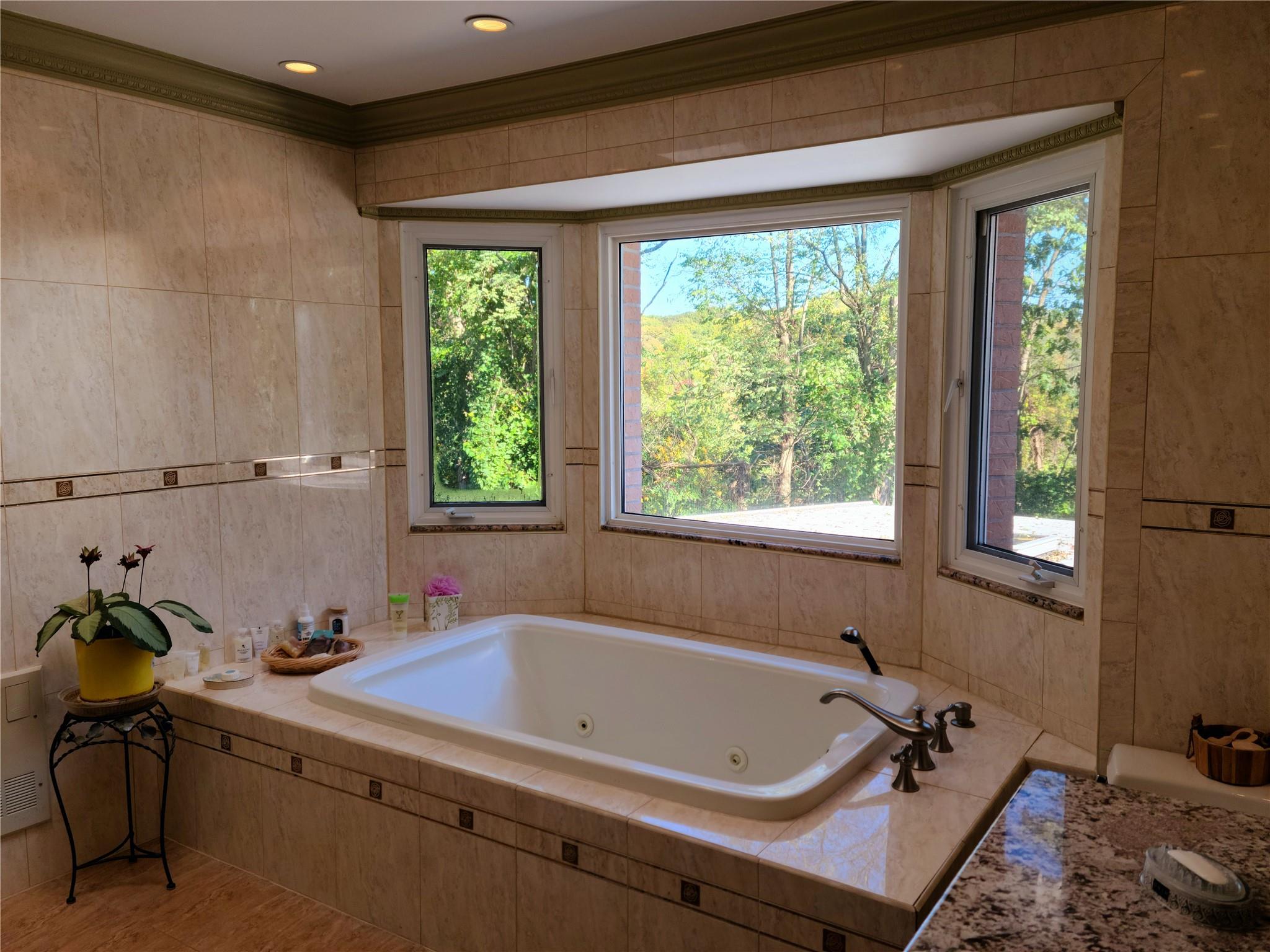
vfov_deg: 49.7
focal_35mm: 28
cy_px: 476
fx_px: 1027
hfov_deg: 63.4
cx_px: 635
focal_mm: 5.9
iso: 25
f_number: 2
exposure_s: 1/119
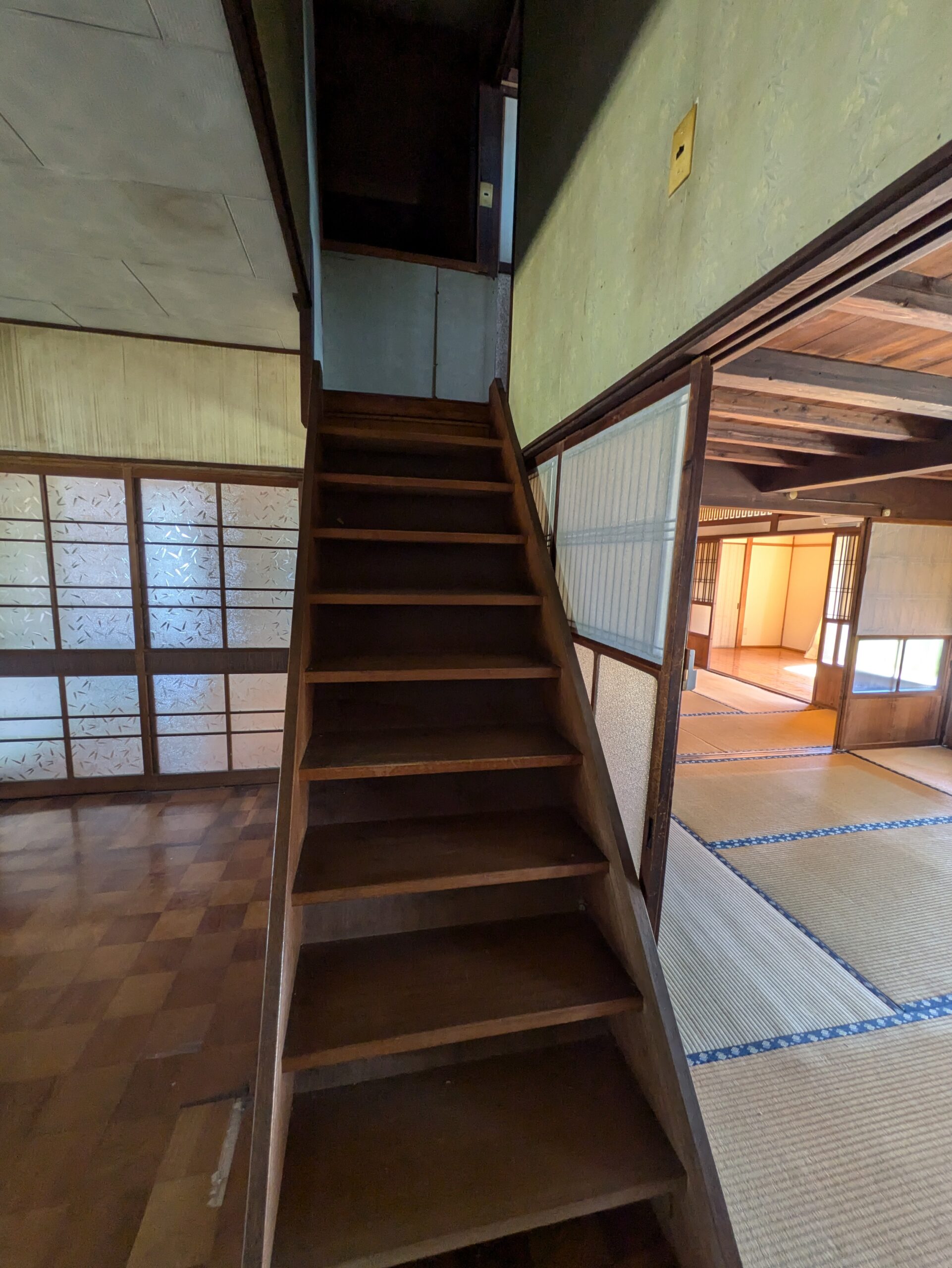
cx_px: 476
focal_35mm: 14
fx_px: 513
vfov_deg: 102.0
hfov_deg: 85.7
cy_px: 634
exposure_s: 1/30
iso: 77
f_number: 2.2
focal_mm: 1.83
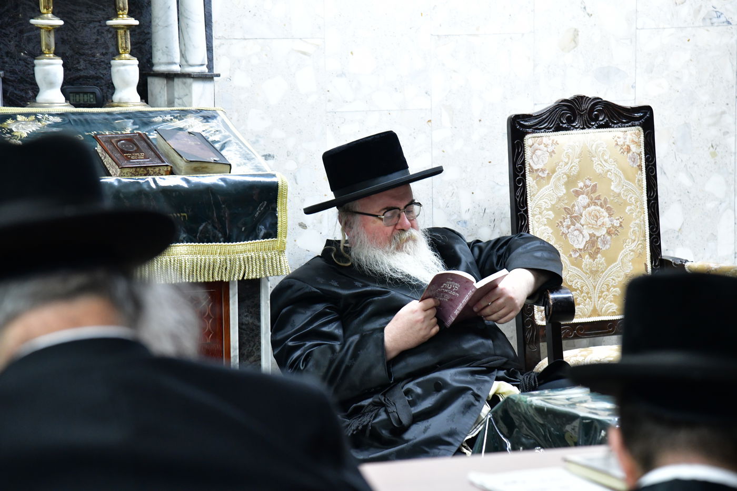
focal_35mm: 120
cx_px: 368
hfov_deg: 17.1
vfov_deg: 11.4
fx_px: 2456
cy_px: 246
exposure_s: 1/100
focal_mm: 120
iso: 4000
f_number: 5.6
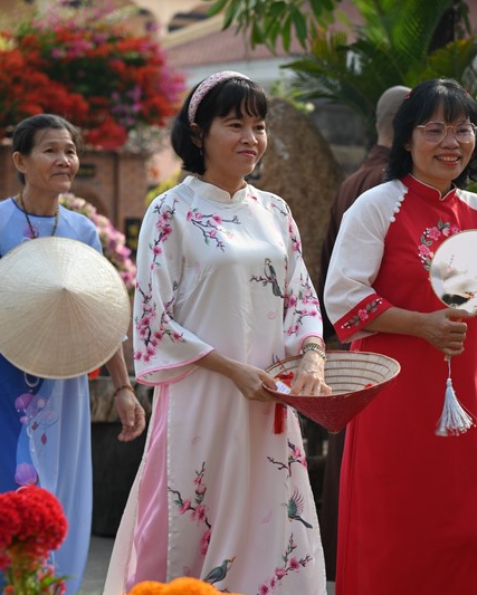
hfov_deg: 12.9
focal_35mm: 120
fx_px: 2116
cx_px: 238
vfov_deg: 16.0
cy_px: 344
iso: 180
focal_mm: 105
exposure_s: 1/250
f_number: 5.6
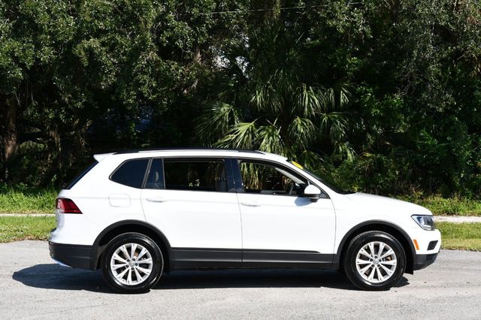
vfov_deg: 18.2
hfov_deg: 27.0
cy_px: 160
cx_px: 240
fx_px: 1002
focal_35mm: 75
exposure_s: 1/320
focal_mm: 50
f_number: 8
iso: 100
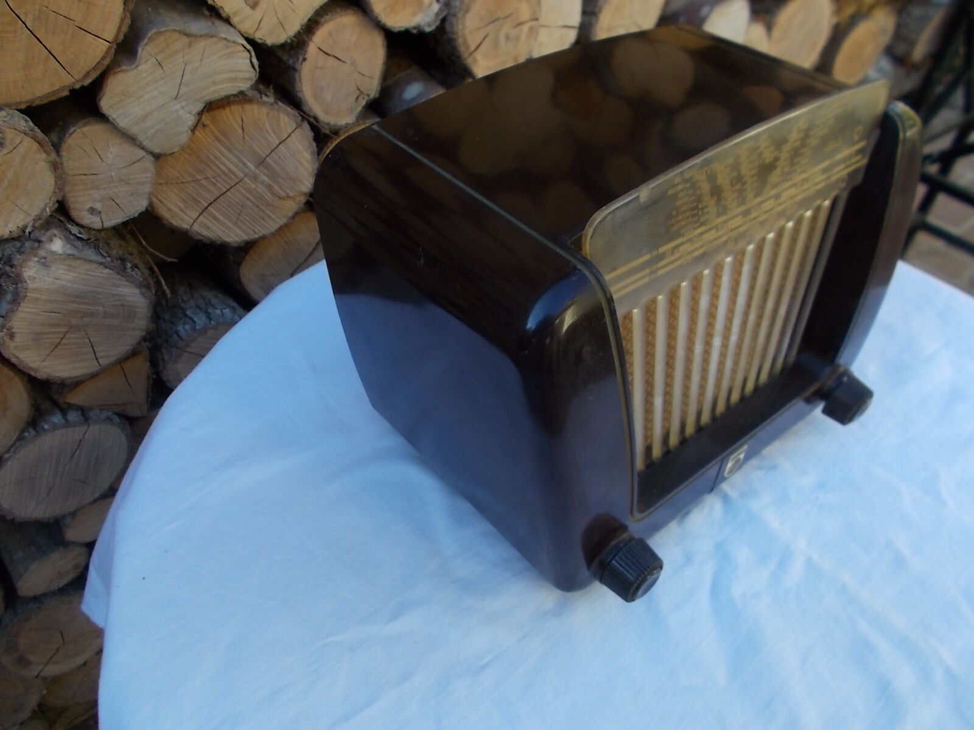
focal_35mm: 26
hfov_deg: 67.3
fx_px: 732
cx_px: 487
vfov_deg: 53.1
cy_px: 365
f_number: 3.2
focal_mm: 4.6
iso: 80
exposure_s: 1/100
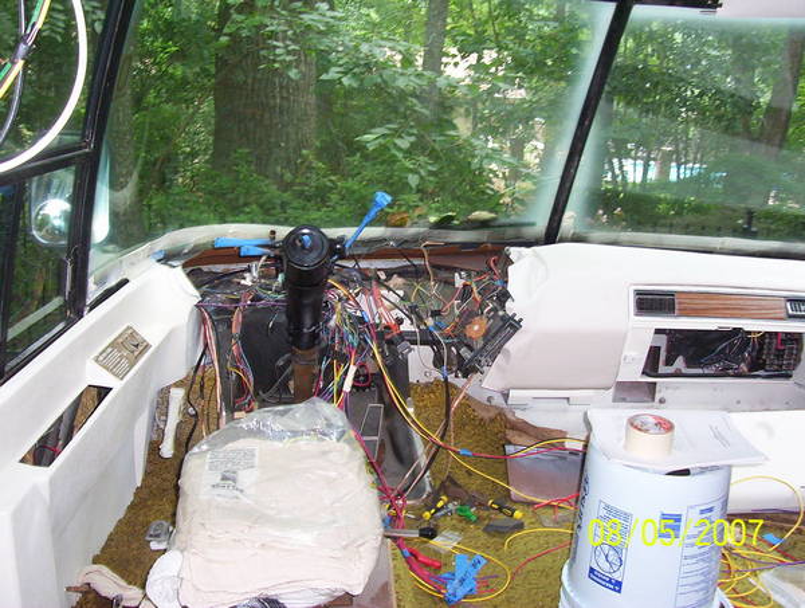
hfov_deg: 43.8
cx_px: 402
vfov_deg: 33.7
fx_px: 1002
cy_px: 304
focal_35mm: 43
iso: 140
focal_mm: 5.77
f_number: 2.73
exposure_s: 1/60
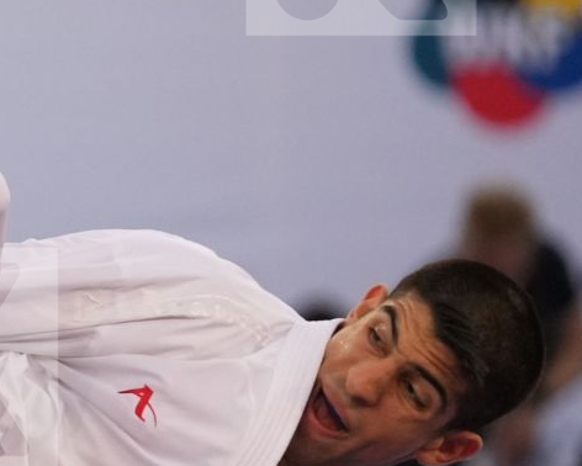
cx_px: -475
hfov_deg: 1.8
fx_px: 18180
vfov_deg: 1.5
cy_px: 360
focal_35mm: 1055
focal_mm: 197
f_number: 2.8
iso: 2000
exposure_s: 1/1000
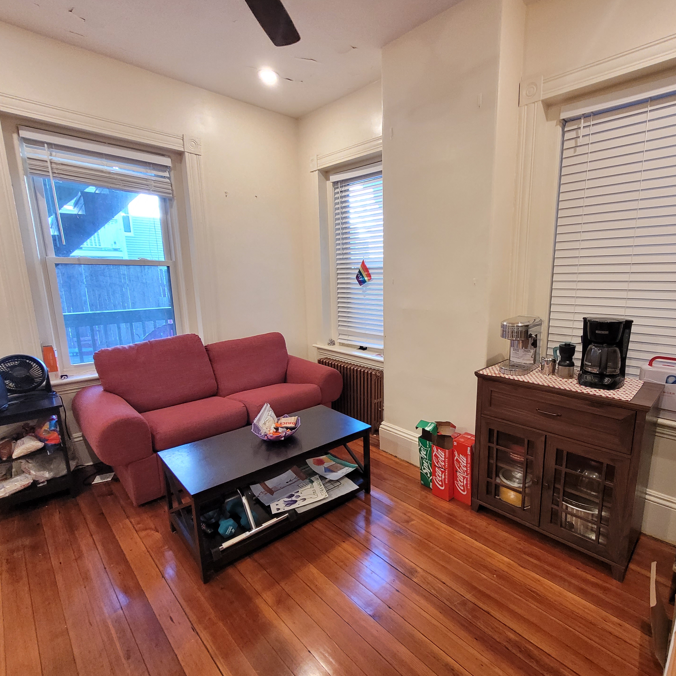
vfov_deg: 87.4
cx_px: 393
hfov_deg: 86.7
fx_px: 354
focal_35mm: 16
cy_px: 351
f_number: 2.2
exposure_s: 1/59
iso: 400
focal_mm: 1.74
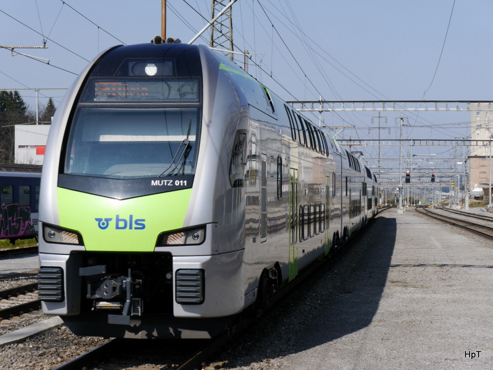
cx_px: 246
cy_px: 185
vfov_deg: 17.6
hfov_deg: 23.3
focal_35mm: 84
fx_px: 1196
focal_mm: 42
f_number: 9
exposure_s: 1/320
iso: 160
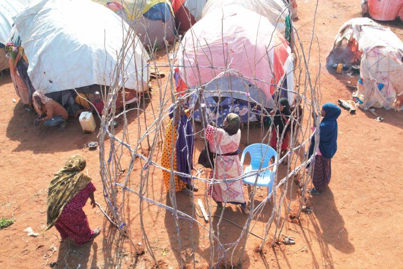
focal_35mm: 28
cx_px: 228
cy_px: 144
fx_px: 313
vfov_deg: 46.4
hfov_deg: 65.2
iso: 100
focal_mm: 8.38
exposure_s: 1/400
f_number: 2.8
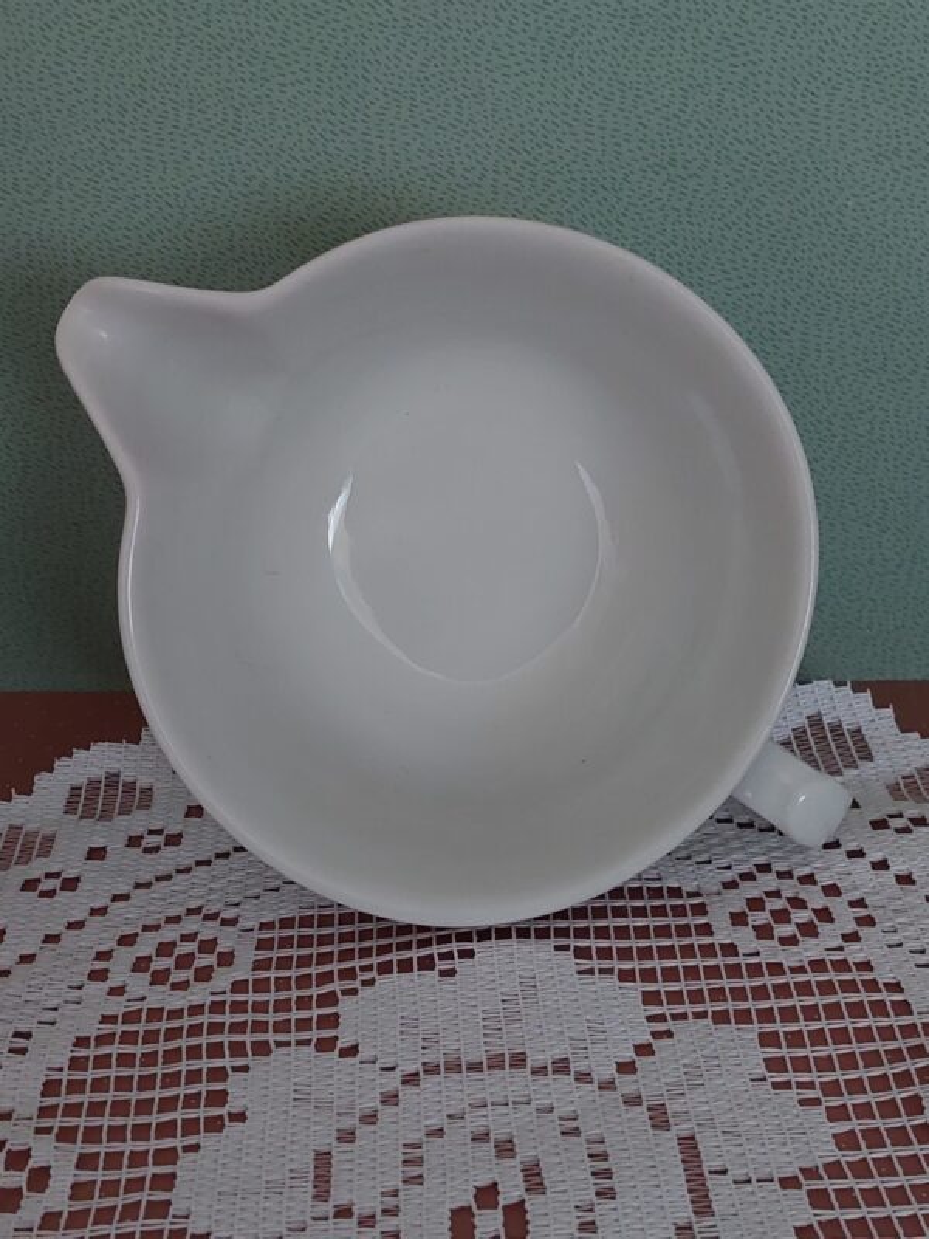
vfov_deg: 71.6
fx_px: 859
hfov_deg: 56.8
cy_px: 620
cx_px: 464
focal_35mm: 24
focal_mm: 5.23
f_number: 1.8
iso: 400
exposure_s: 1/60.2
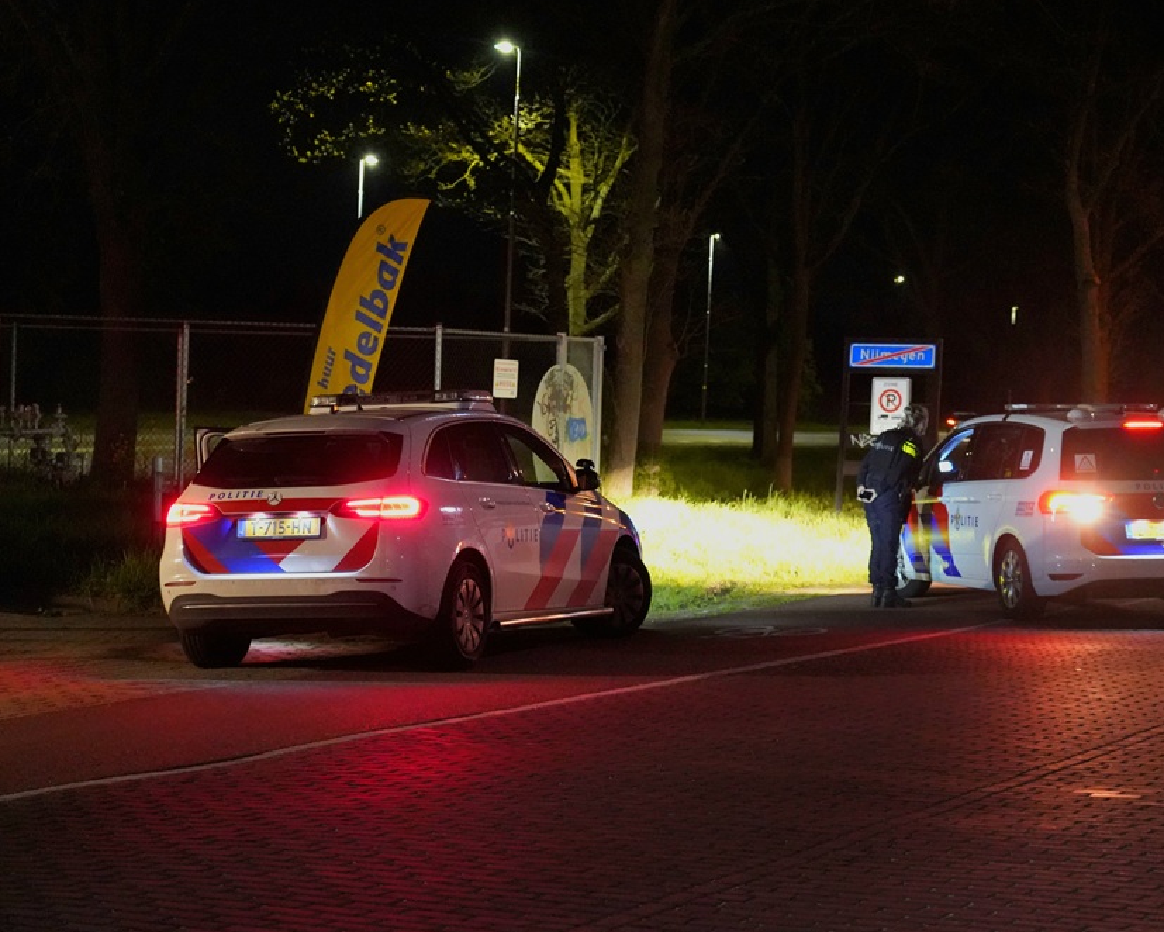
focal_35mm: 76
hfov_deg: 25.0
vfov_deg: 20.2
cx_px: 659
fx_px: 2619
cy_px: 465
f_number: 4
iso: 12800
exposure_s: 1/25
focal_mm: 67
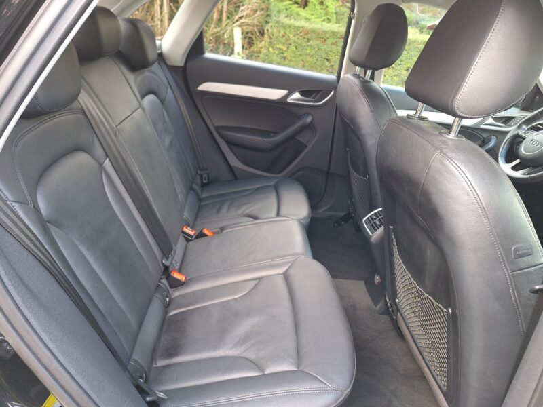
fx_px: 361
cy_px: 204
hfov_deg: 73.9
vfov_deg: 58.9
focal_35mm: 23
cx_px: 272
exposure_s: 1/50
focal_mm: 5.54
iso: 200
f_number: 1.8
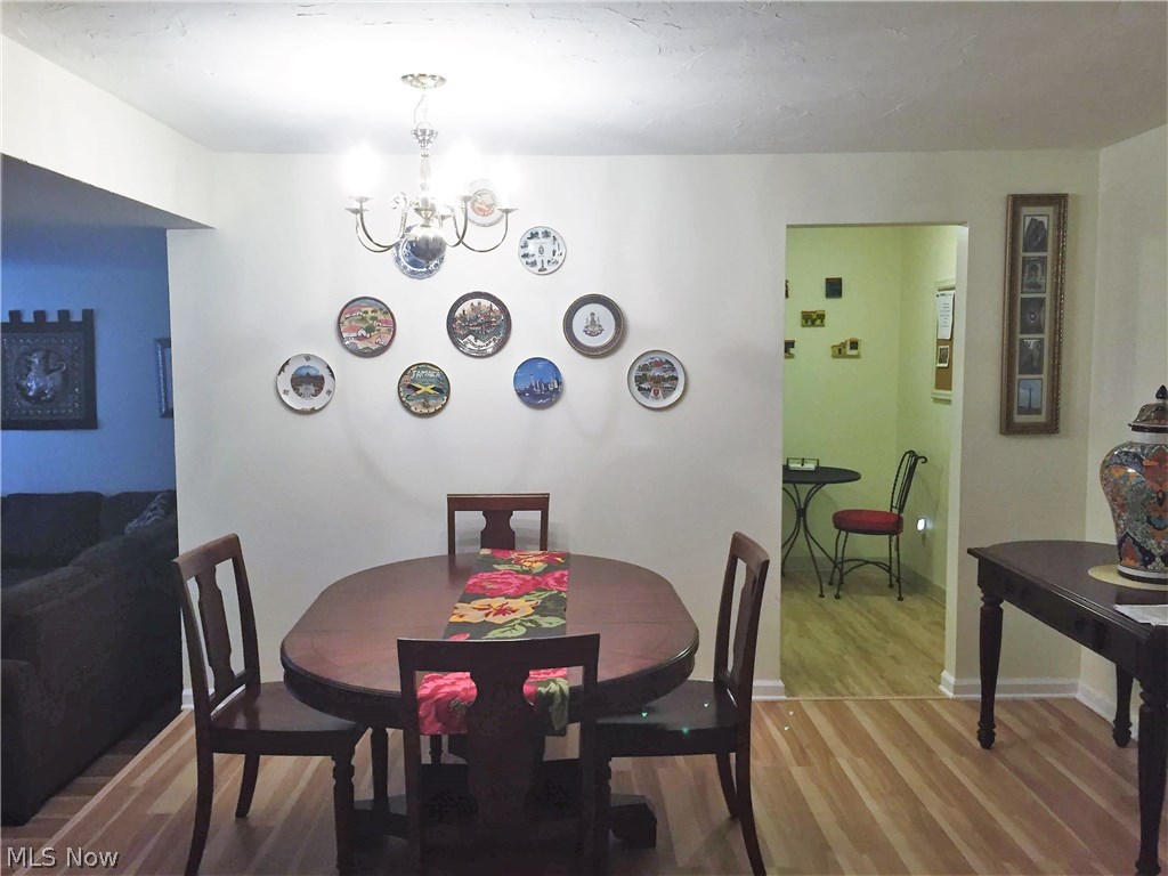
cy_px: 438
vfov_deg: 48.2
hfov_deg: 61.7
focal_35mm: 29
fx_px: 979
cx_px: 584
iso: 100
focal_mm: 4.15
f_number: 2.2
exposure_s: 1/30
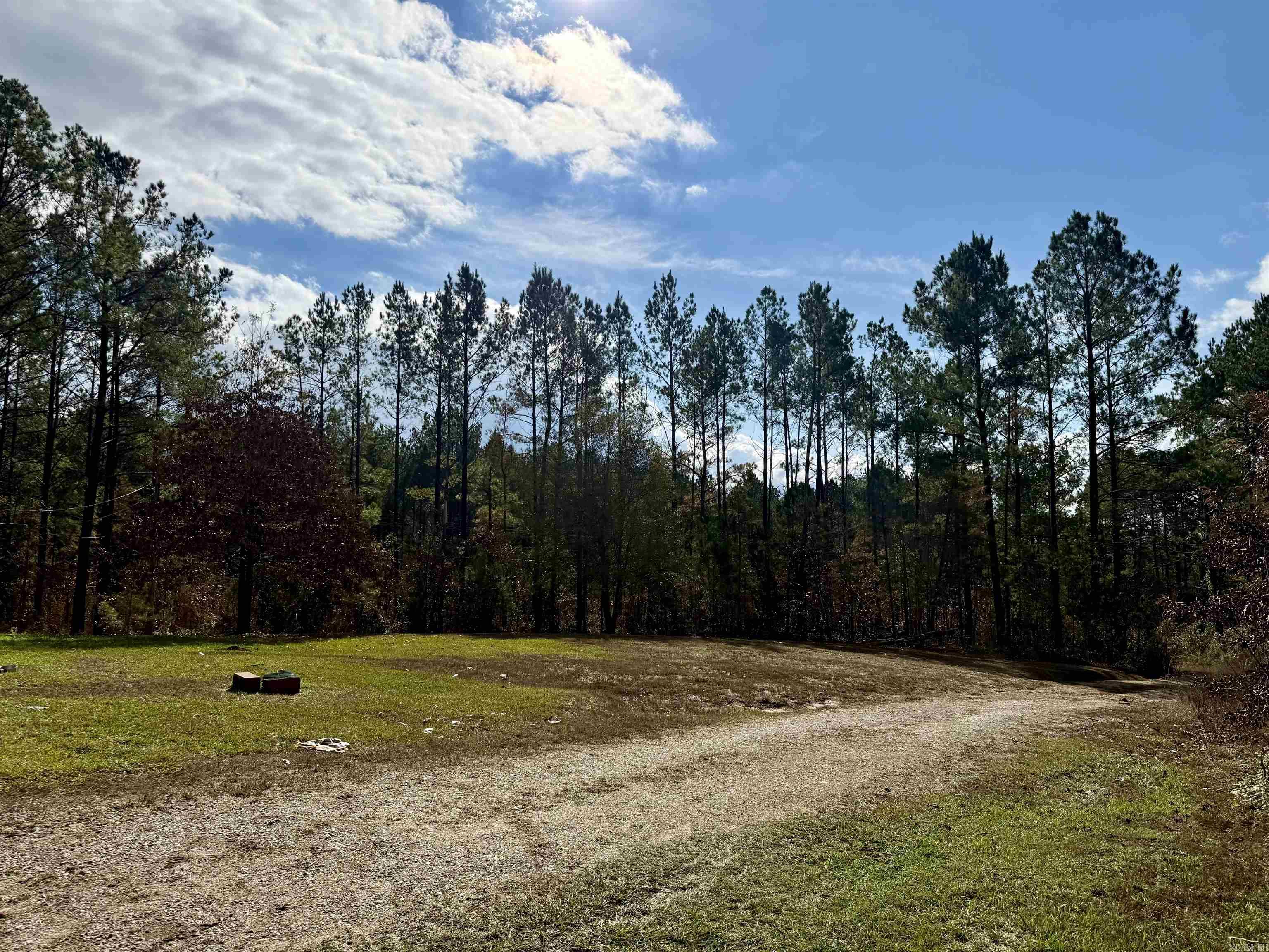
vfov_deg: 56.8
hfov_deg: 71.6
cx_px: 634
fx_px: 880
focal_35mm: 24
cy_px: 476
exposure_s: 1/11905
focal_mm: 6.76
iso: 80
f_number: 1.78
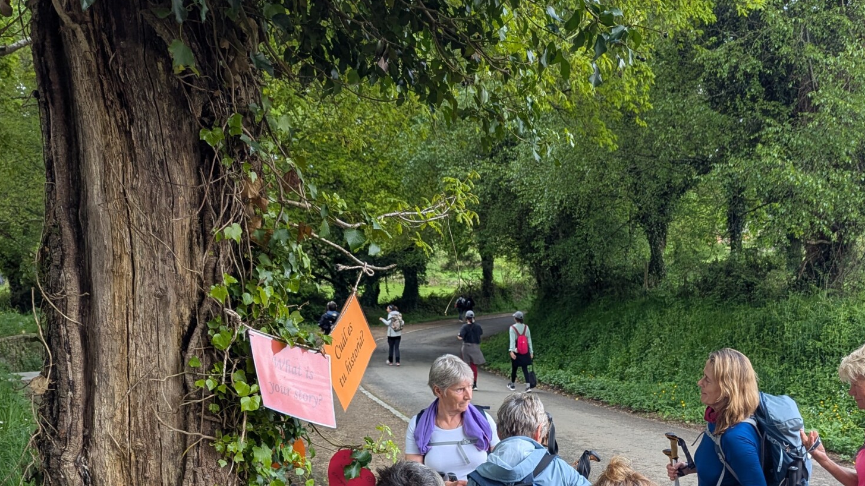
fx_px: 1032
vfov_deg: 24.7
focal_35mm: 45
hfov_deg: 44.8
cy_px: 532
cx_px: 579
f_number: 1.85
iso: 43
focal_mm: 6.81
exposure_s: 1/357
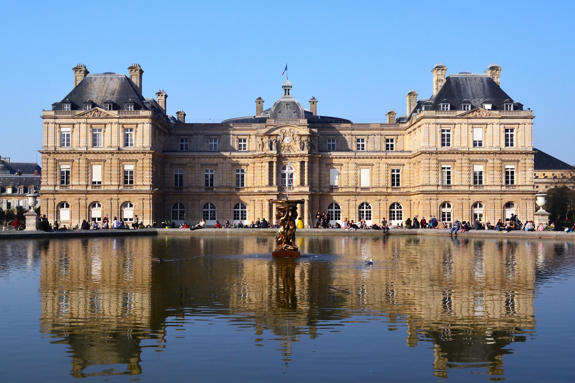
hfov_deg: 49.6
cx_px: 288
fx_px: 623
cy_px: 192
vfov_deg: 34.2
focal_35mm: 39
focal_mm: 26
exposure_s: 1/250
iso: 400
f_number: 10
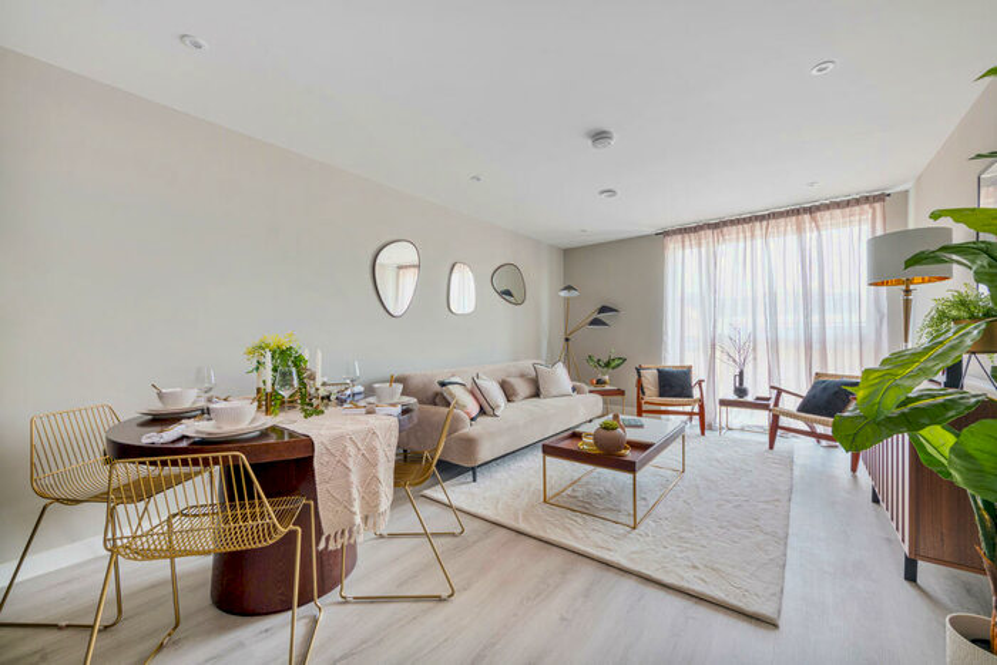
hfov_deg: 104.2
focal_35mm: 14
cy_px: 332
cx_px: 498
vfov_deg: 81.2
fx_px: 388
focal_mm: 14
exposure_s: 1
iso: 125
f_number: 10
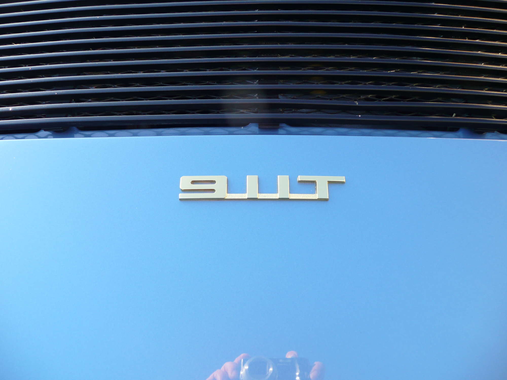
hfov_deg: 63.4
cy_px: 190
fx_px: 410
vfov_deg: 49.7
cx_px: 254
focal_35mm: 28
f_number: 3.3
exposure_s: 1/60
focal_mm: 4.6
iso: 100
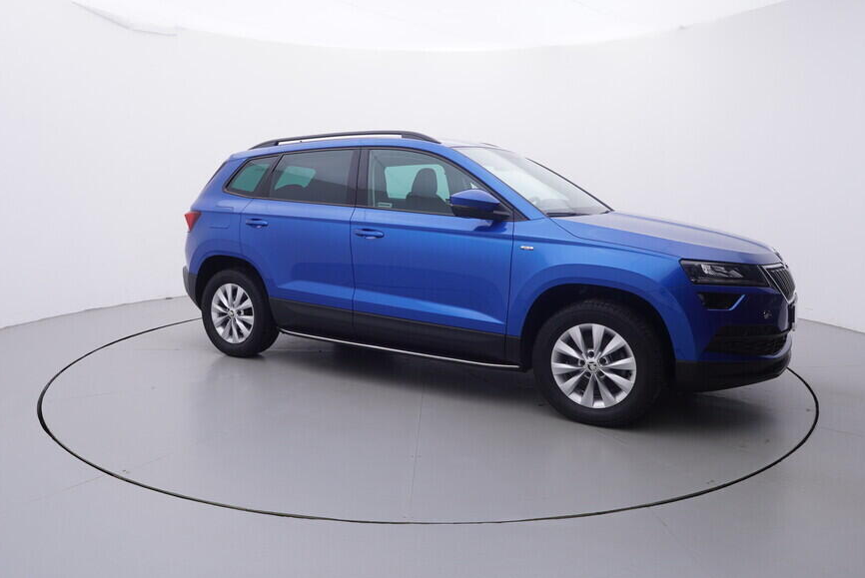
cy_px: 269
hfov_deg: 68.1
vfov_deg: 48.6
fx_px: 639
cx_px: 422
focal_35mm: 27
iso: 200
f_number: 5
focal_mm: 15
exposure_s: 1/80
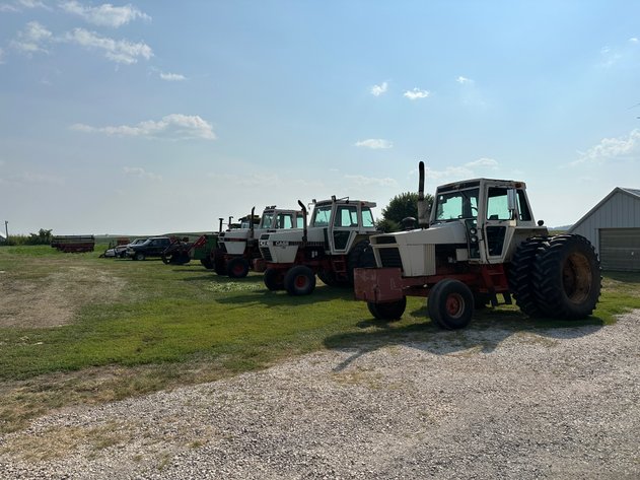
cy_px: 240
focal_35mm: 24
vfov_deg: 56.8
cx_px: 320
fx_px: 444
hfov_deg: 71.6
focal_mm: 6.86
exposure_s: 1/15625
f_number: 1.78
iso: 80
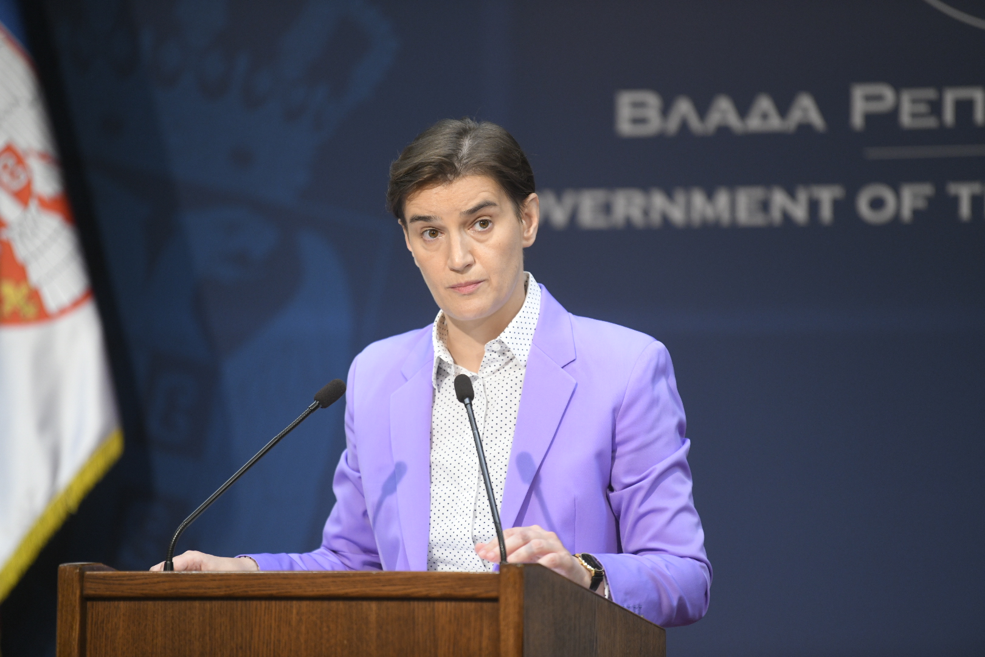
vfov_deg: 6.9
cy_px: 328
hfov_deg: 10.3
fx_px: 5472
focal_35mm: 200
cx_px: 492
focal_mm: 200
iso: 1600
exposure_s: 1/320
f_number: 2.8
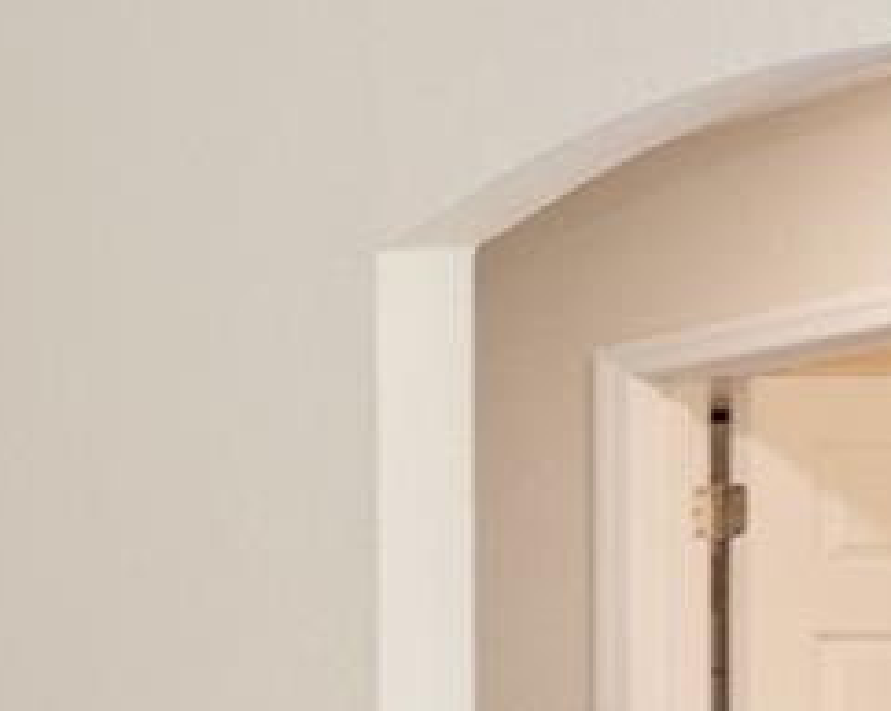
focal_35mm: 87
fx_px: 2291
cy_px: 774
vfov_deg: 17.1
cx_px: -1557
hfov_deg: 12.7
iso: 500
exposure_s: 1/20
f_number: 7.1
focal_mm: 14
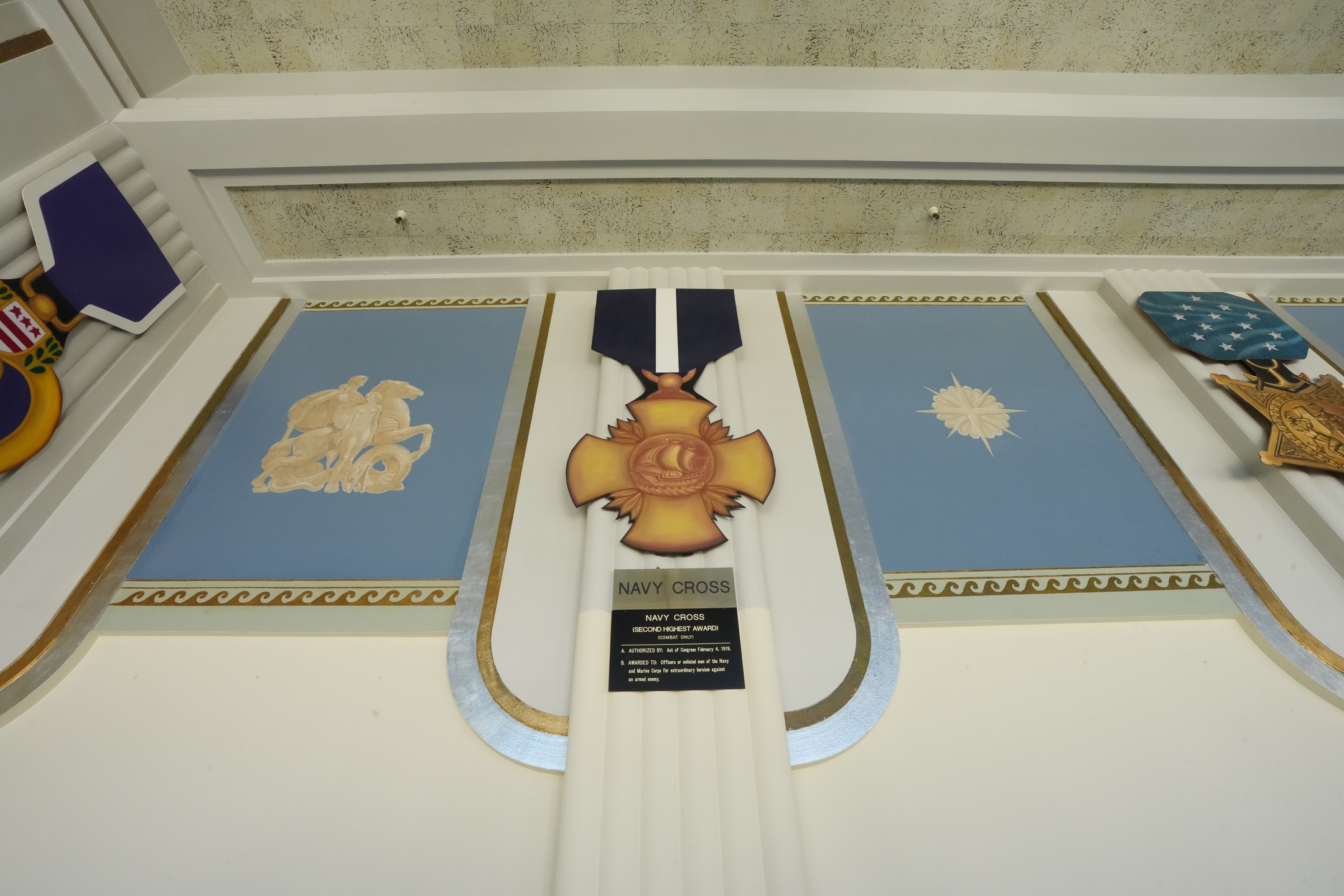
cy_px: 448
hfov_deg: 96.7
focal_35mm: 16
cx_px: 672
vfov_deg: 73.7
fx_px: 597
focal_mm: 16
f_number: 20
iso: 3200
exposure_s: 1/30
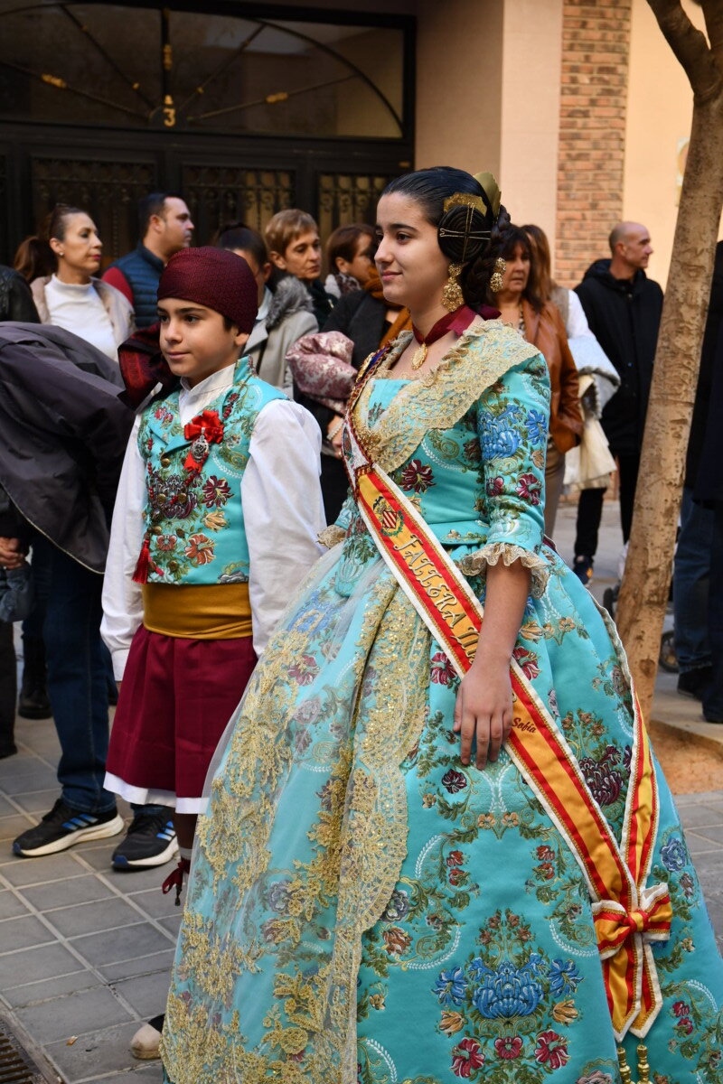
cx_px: 362
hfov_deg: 21.6
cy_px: 542
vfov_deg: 31.9
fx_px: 1898
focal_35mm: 63
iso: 400
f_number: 5
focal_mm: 42
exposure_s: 1/250
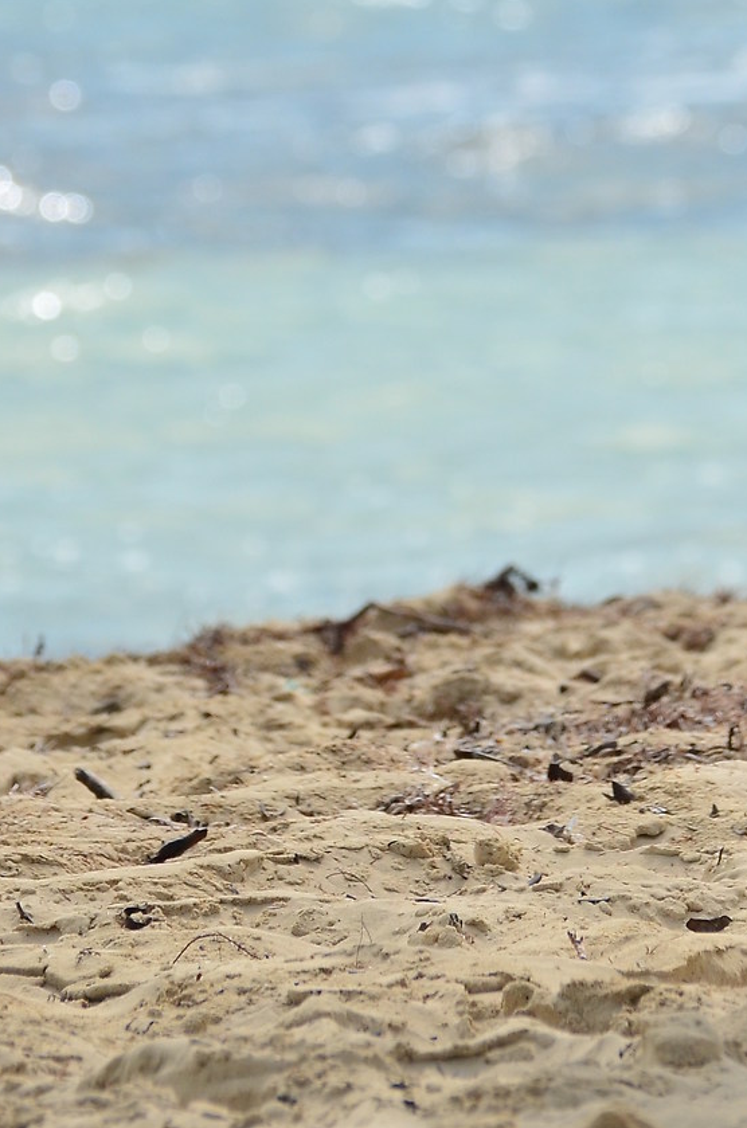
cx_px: 586
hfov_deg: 2.2
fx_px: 19437
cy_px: -416
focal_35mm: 621
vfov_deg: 3.3
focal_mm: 145
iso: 320
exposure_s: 1/4000
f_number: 5
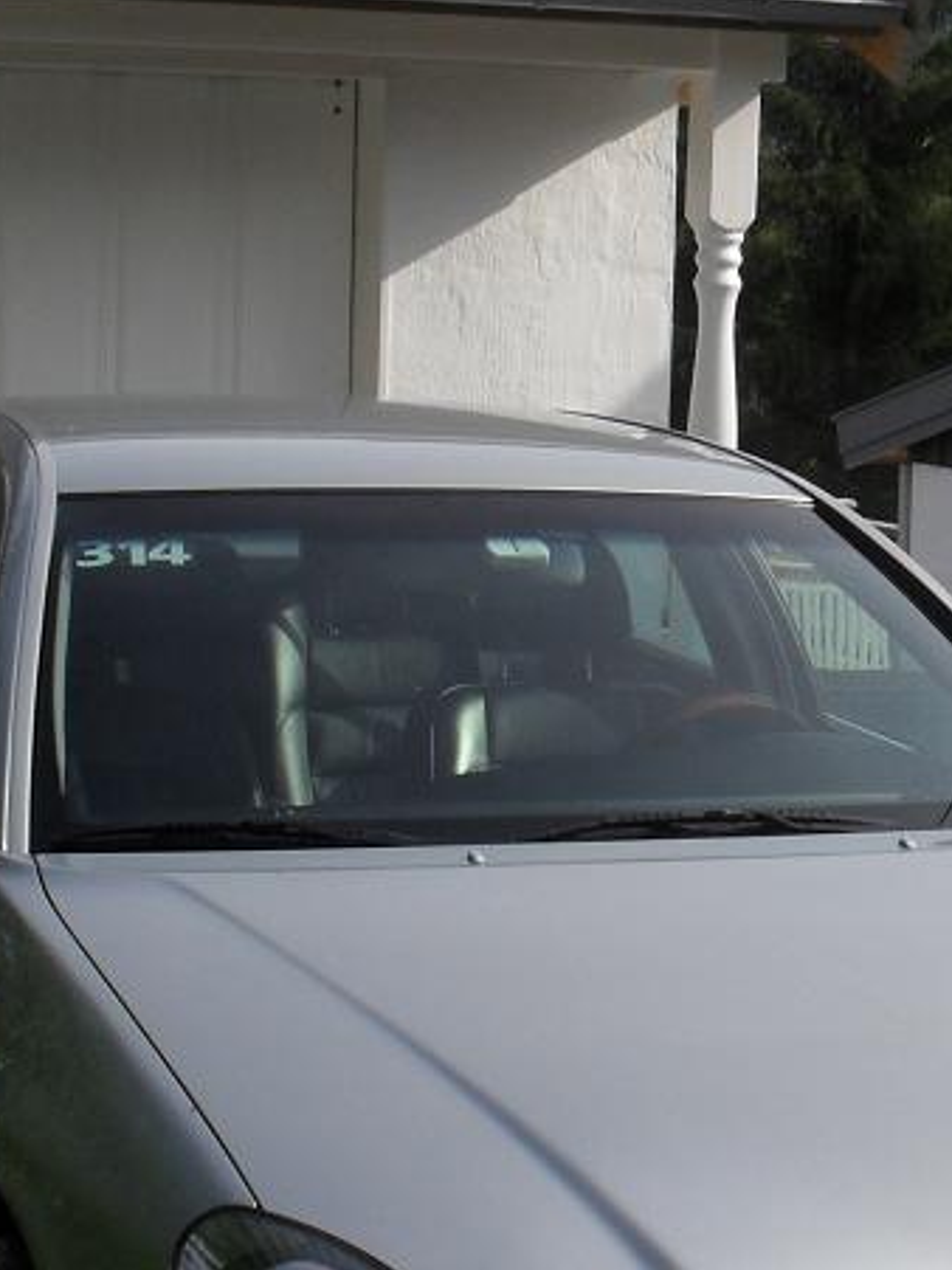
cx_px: 621
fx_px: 3118
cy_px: 742
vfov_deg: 23.0
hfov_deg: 17.3
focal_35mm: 85
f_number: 8.4
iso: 100
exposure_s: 1/180
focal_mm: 6.3
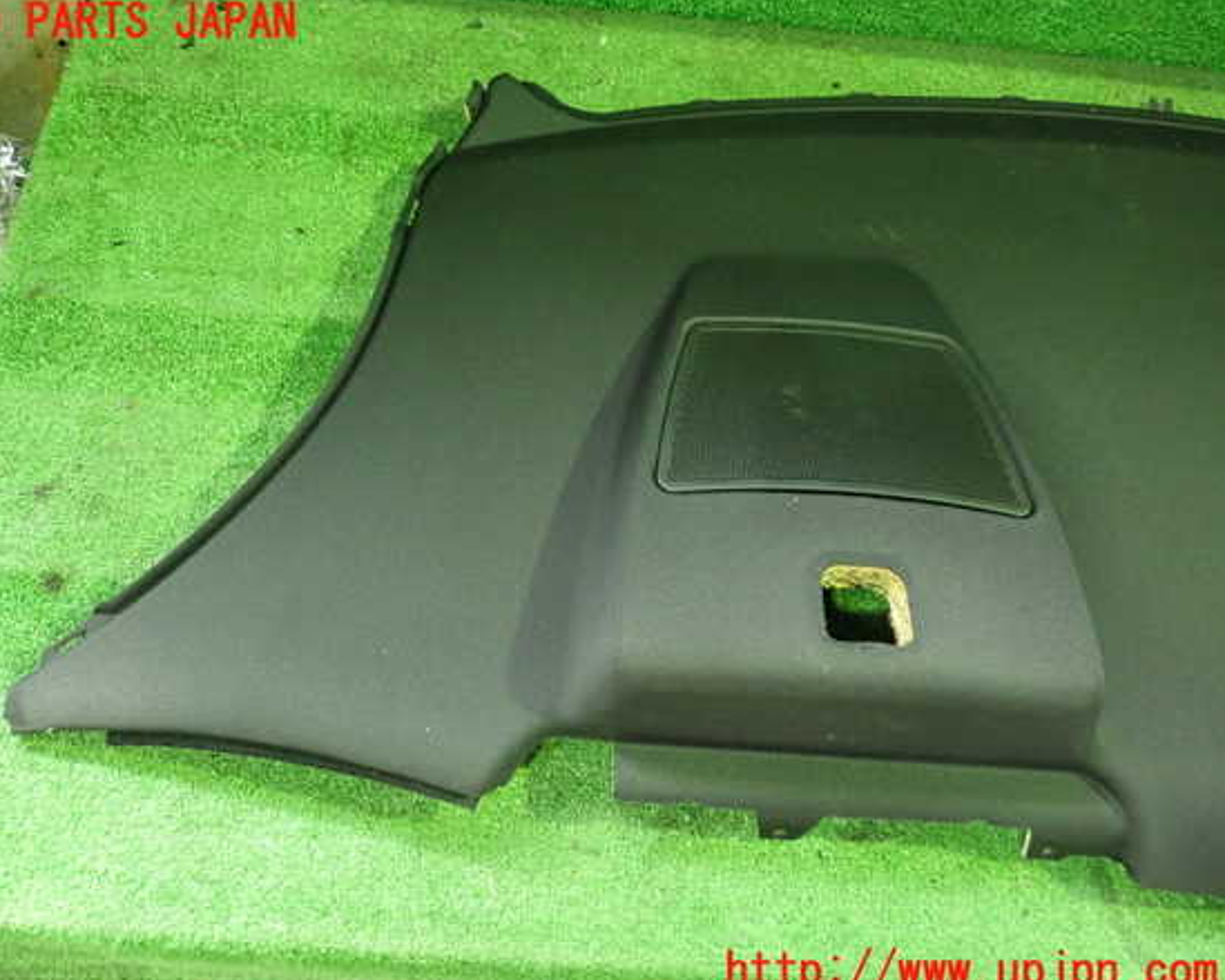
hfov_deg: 55.6
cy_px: 498
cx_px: 560
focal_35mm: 32
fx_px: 1160
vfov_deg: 45.8
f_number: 2.3
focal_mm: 5.5
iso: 800
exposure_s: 1/30
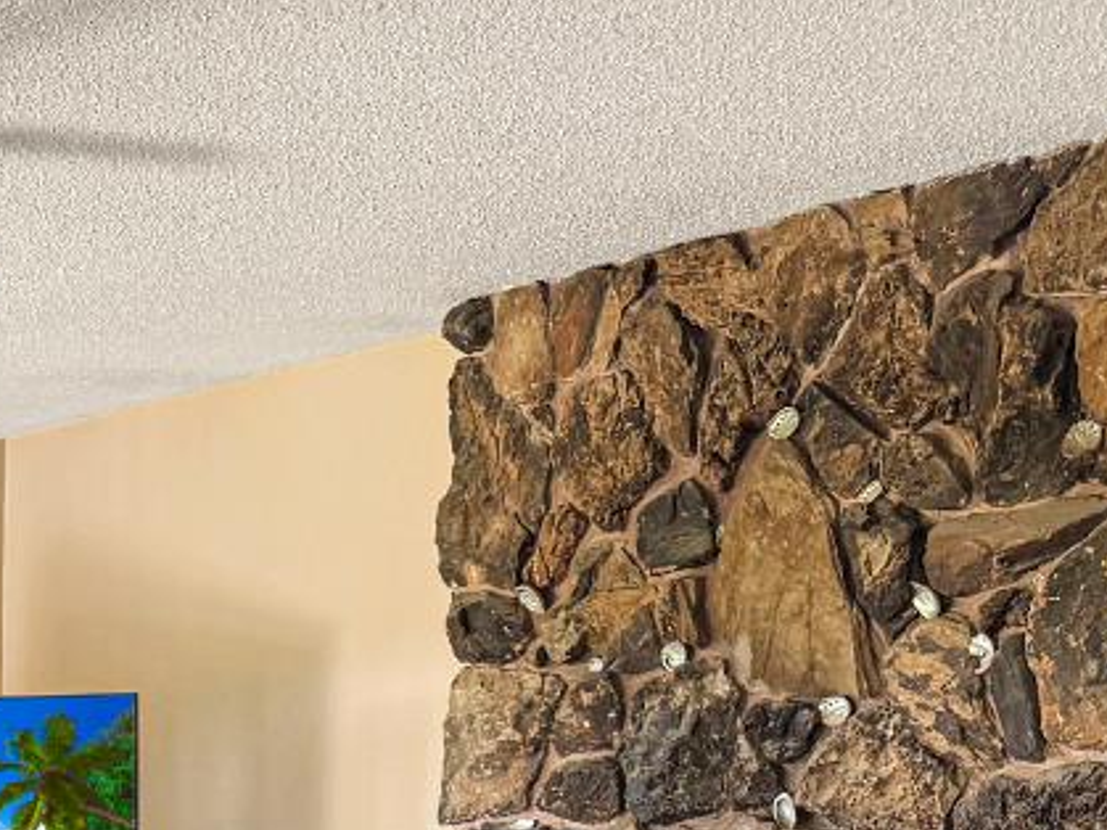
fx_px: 2749
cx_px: -552
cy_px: 1164
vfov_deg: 16.0
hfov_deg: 19.8
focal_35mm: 86
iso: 100
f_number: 1.78
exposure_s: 1/121
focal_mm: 6.76
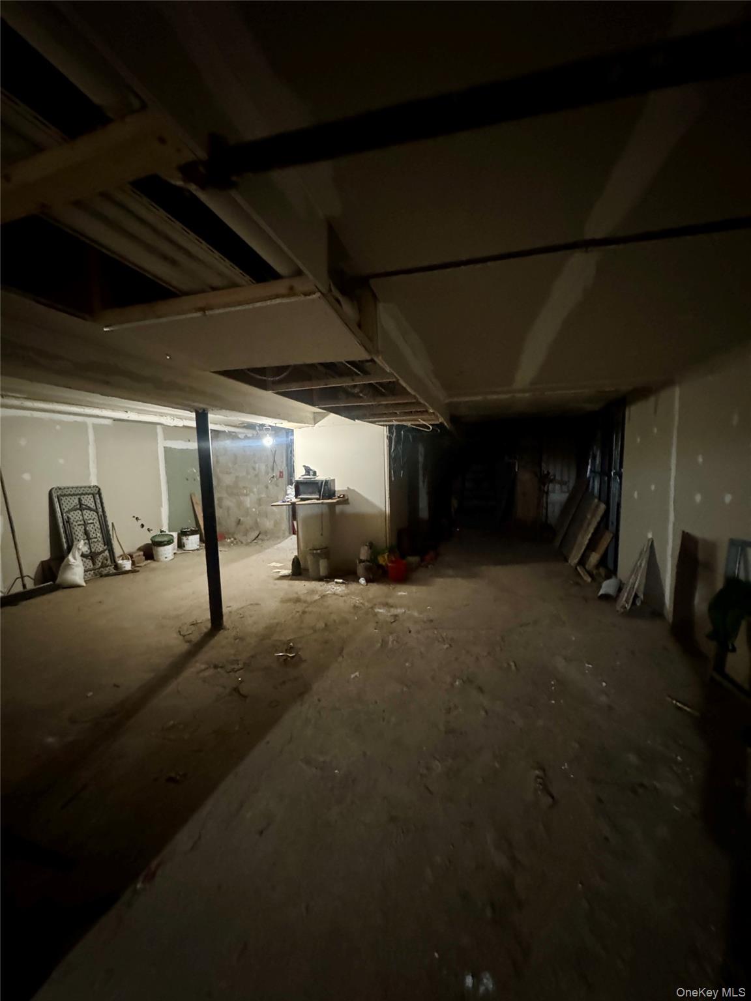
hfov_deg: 85.7
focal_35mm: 14
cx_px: 376
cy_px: 500
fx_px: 405
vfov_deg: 102.1
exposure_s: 1/30
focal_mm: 2.22
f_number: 2.2
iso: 1600
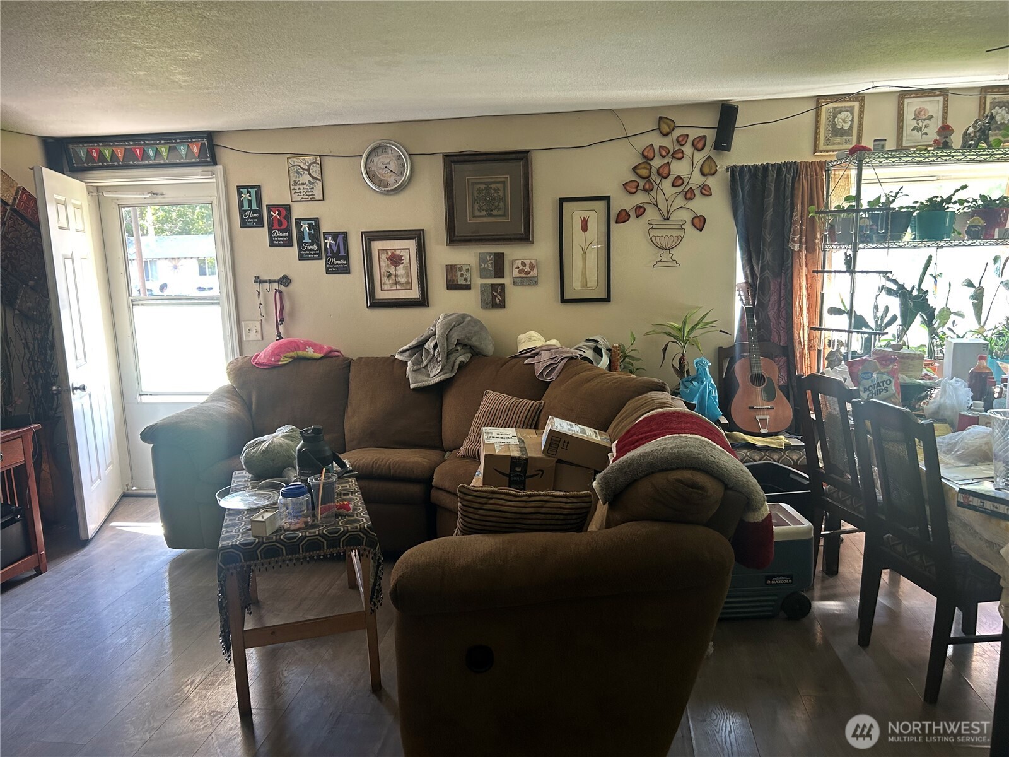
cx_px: 504
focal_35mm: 26
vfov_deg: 53.1
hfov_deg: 67.3
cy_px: 378
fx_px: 758
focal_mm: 5.7
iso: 125
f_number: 1.5
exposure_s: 1/71
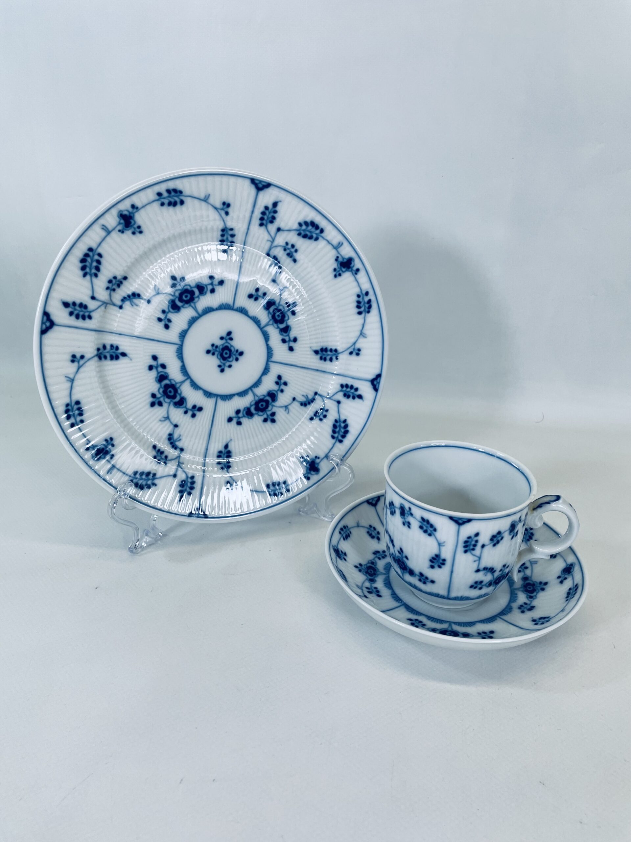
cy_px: 421
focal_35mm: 26
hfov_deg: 53.1
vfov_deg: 67.3
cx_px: 316
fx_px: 632
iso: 32
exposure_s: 1/300
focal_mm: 4.2
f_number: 1.6
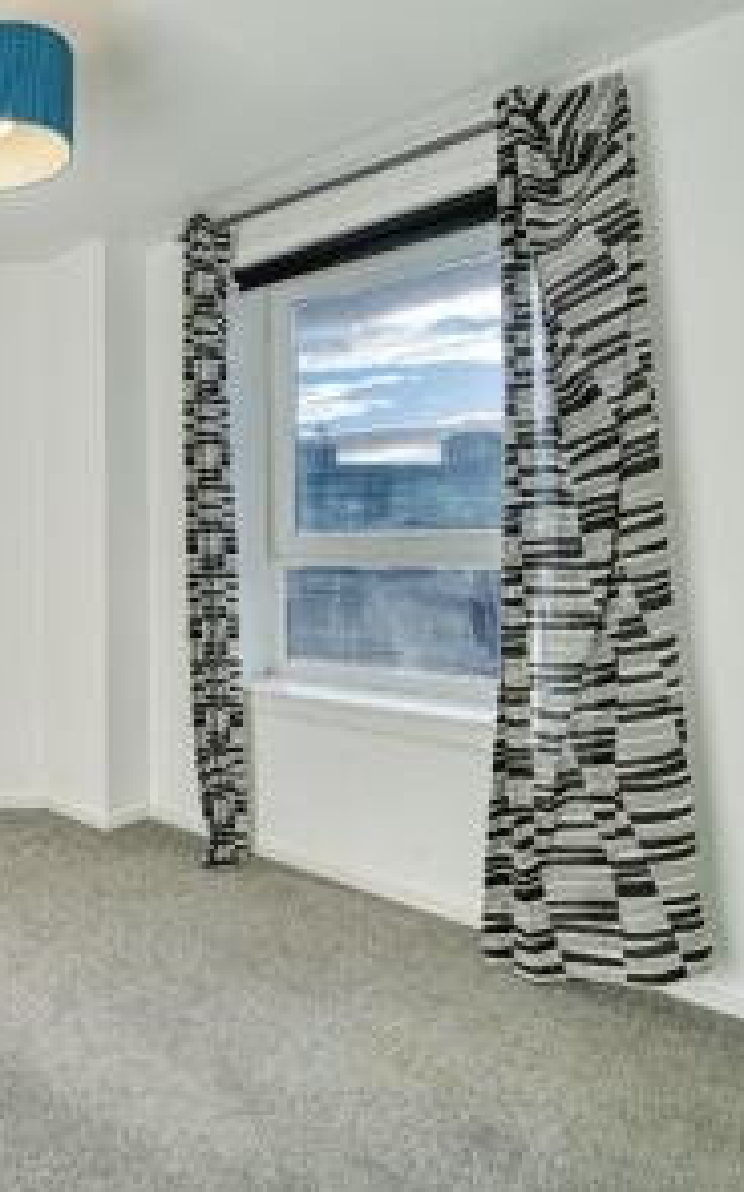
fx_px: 747
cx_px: -89
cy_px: 564
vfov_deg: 77.1
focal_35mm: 23
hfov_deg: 41.3
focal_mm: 14
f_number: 5.6
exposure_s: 1/125
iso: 100
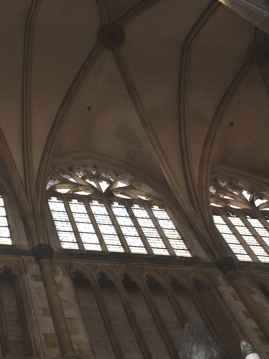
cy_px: 179
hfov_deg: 24.6
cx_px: 5
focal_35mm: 57
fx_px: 591
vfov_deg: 33.8
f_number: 7.1
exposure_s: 1/200
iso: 100
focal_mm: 26
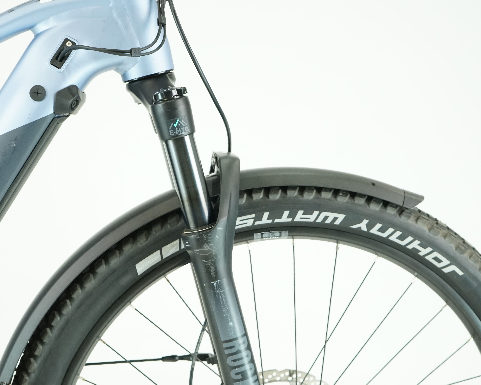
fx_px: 868
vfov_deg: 24.9
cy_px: 245
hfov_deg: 30.9
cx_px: 210
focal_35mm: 61
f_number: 5
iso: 2500
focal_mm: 38
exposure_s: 1/200
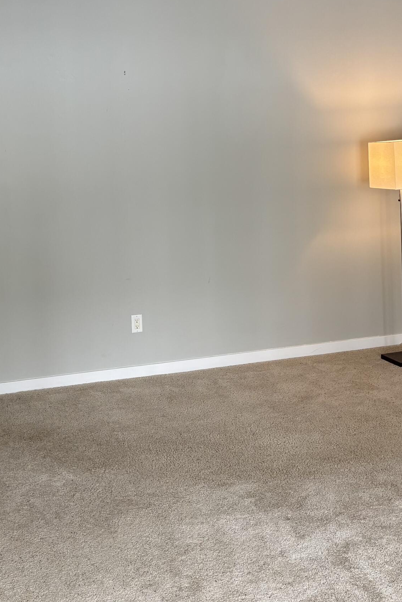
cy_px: 220
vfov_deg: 40.8
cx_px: 139
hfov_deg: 27.9
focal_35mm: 48
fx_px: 804
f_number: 1.6
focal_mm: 5.96
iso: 125
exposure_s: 1/120
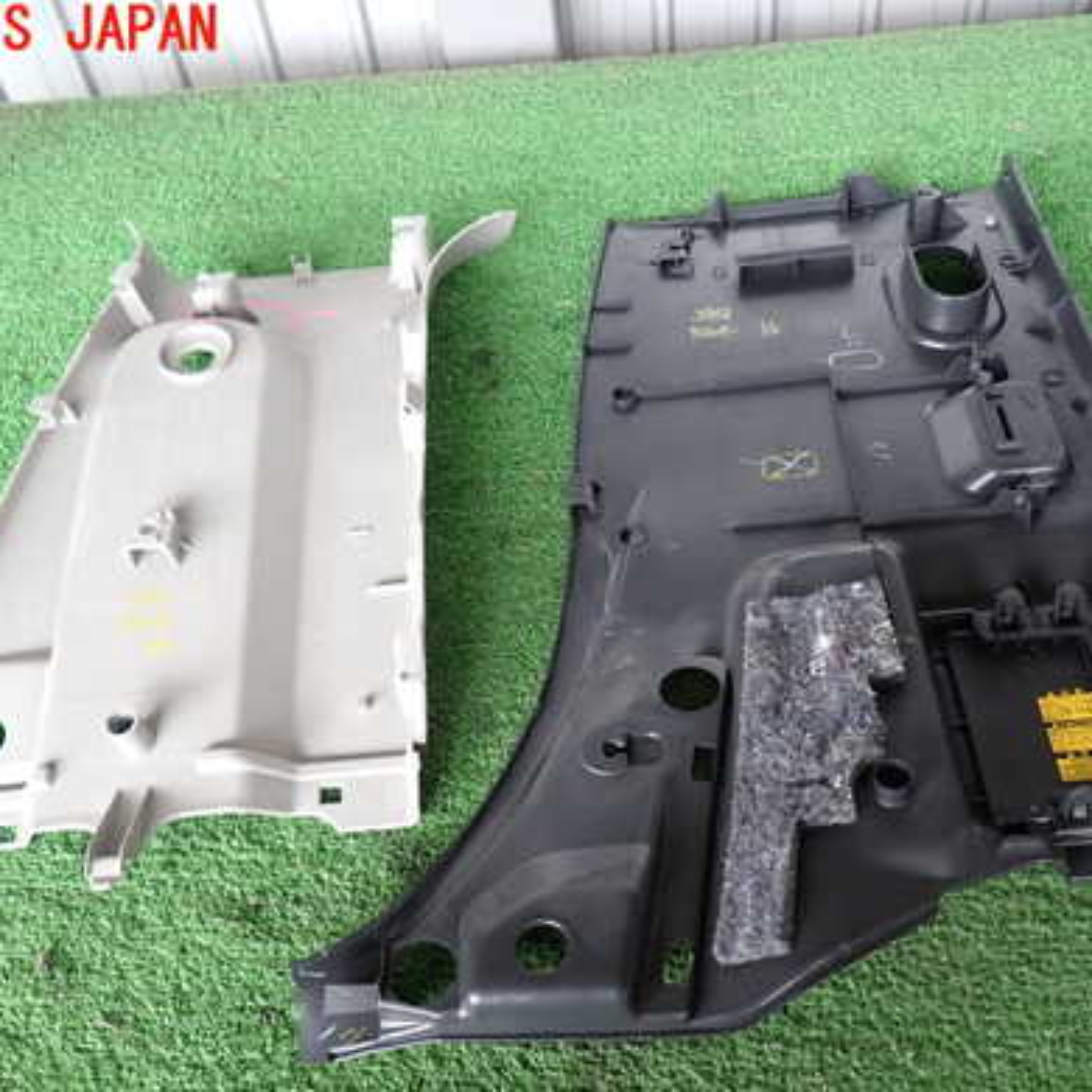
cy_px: 627
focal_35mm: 34
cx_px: 549
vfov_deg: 48.3
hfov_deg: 48.5
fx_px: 1213
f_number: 2
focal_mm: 4.5
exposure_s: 1/60
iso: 160
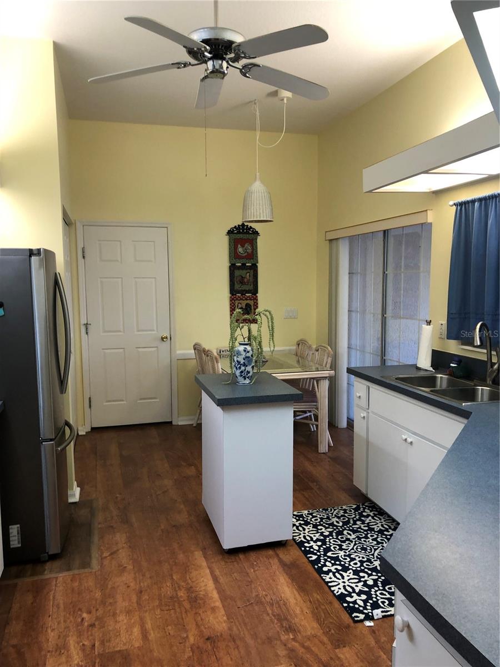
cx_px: 250
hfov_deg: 49.7
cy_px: 334
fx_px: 539
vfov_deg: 63.4
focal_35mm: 28
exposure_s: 1/24
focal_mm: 3.99
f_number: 1.8
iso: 32
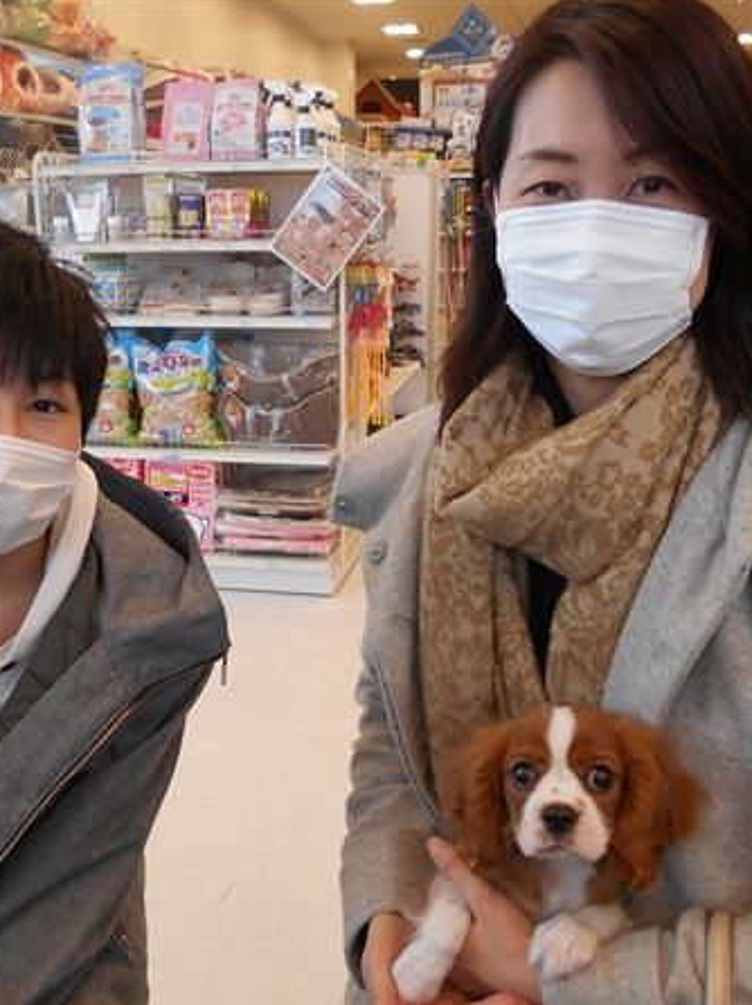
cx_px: 335
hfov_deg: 40.6
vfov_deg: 52.7
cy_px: 505
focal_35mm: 35
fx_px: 1015
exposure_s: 1/40
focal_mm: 4.6
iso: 80
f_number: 3.2
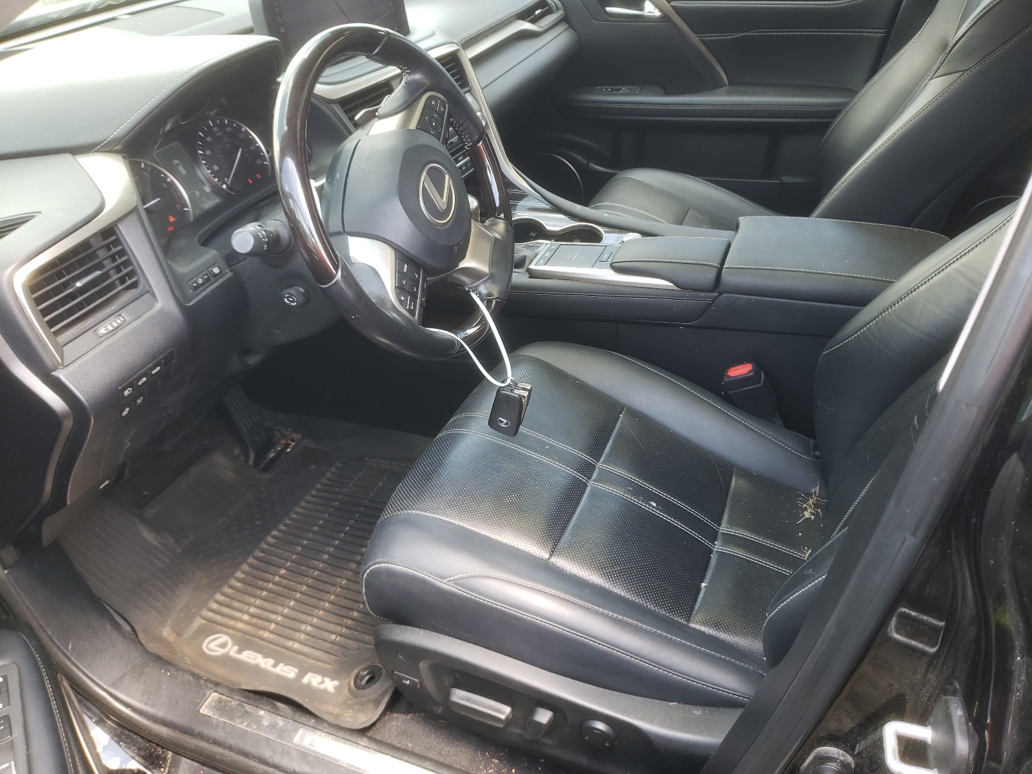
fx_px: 775
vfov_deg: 53.1
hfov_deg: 67.3
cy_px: 387
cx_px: 516
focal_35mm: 26
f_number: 1.5
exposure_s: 1/100
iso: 54
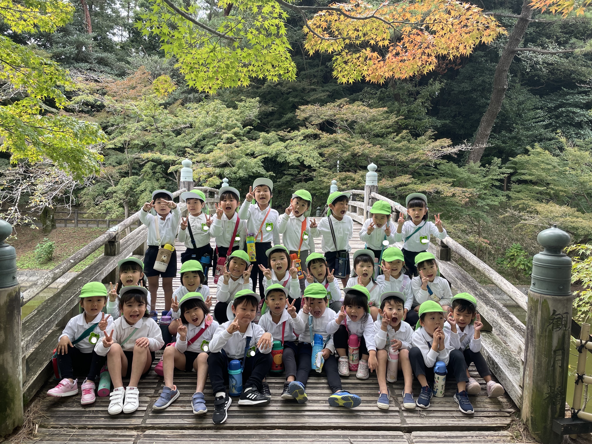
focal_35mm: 26
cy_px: 222
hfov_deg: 67.3
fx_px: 445
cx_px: 296
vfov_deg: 53.1
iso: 32
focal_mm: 4.2
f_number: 1.6
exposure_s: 1/133
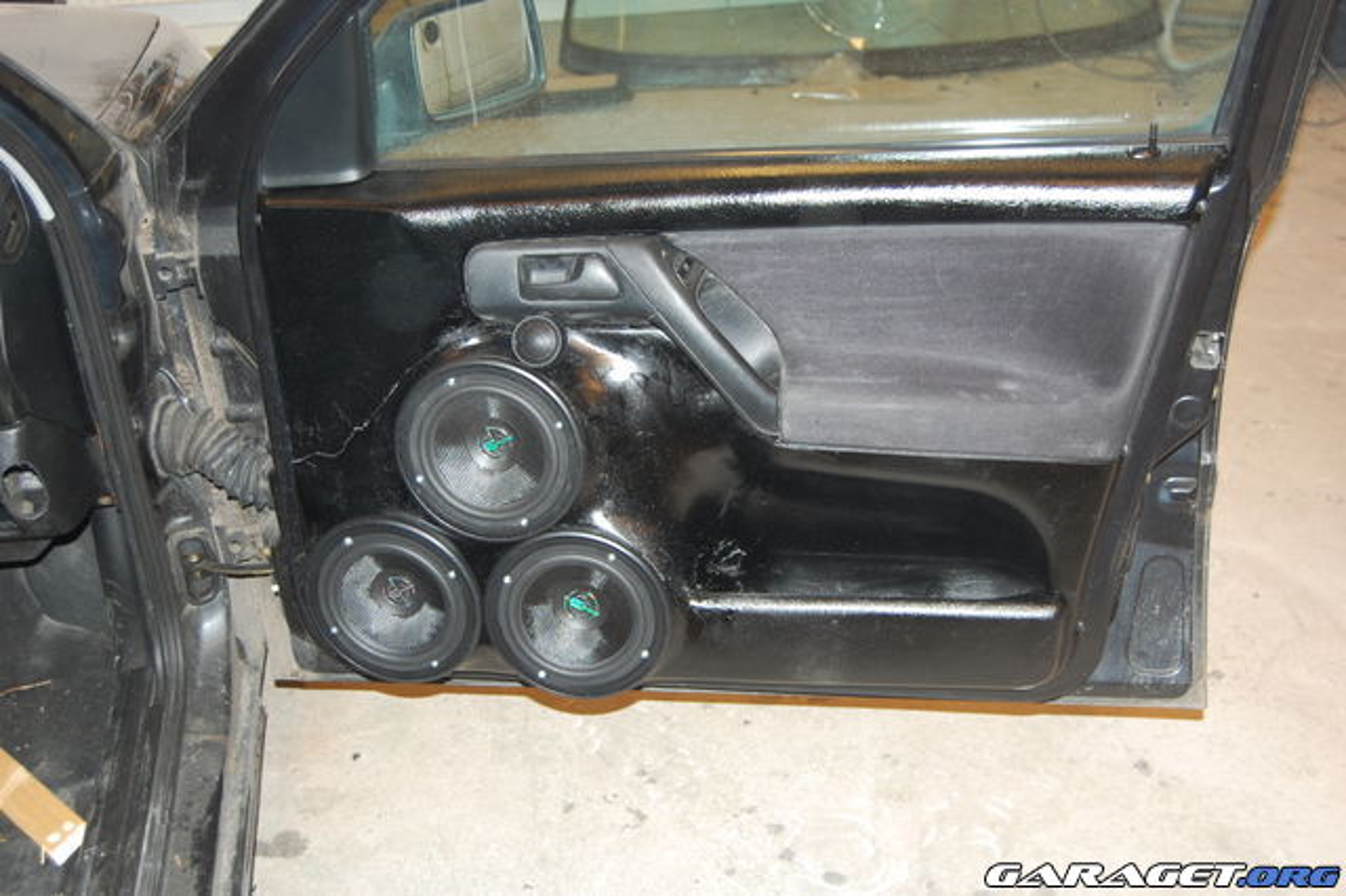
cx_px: 673
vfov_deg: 28.9
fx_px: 1738
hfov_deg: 42.3
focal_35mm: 46
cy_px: 448
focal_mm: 31
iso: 400
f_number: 4.5
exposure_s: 1/60
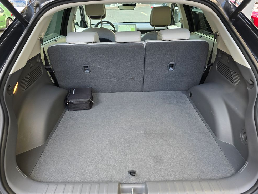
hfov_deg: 71.6
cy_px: 101
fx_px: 179
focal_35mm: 24
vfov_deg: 56.8
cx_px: 125
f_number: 1.7
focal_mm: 6.3
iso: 80
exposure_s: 1/180
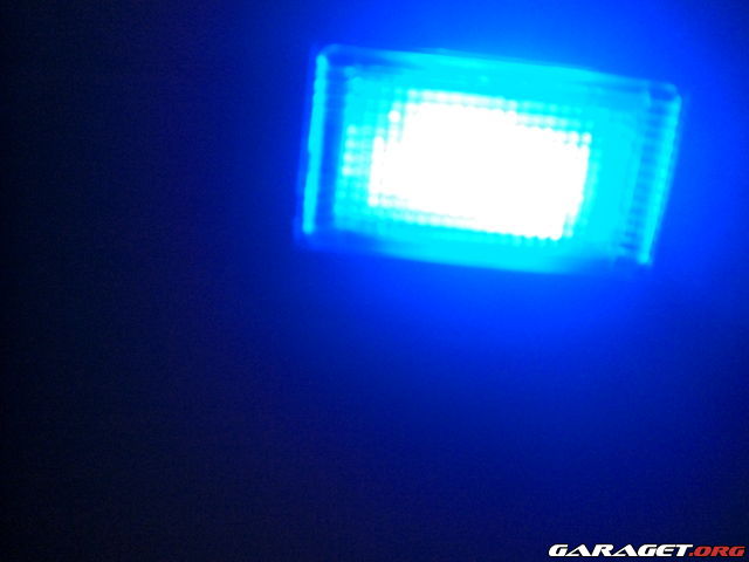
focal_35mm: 38
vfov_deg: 37.7
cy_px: 281
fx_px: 822
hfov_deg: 49.0
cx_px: 374
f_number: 3.1
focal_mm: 6.3
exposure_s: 1/60
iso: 400
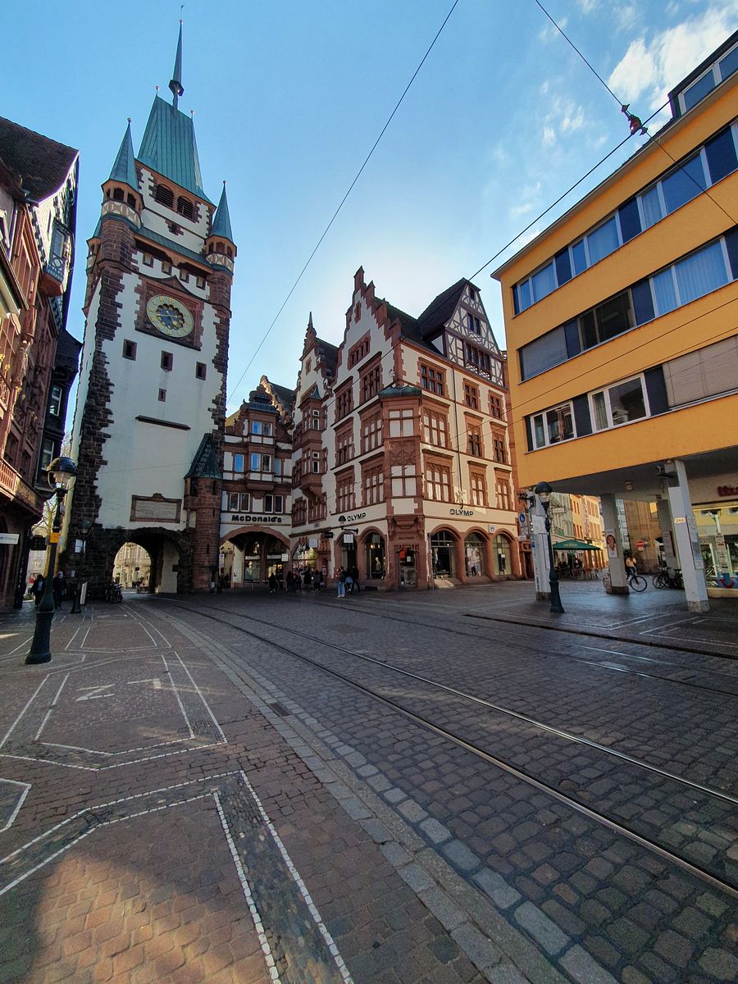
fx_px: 370
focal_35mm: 13
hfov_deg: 89.9
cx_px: 369
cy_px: 492
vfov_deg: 106.2
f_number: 2.2
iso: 50
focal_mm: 1.8
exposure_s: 1/822
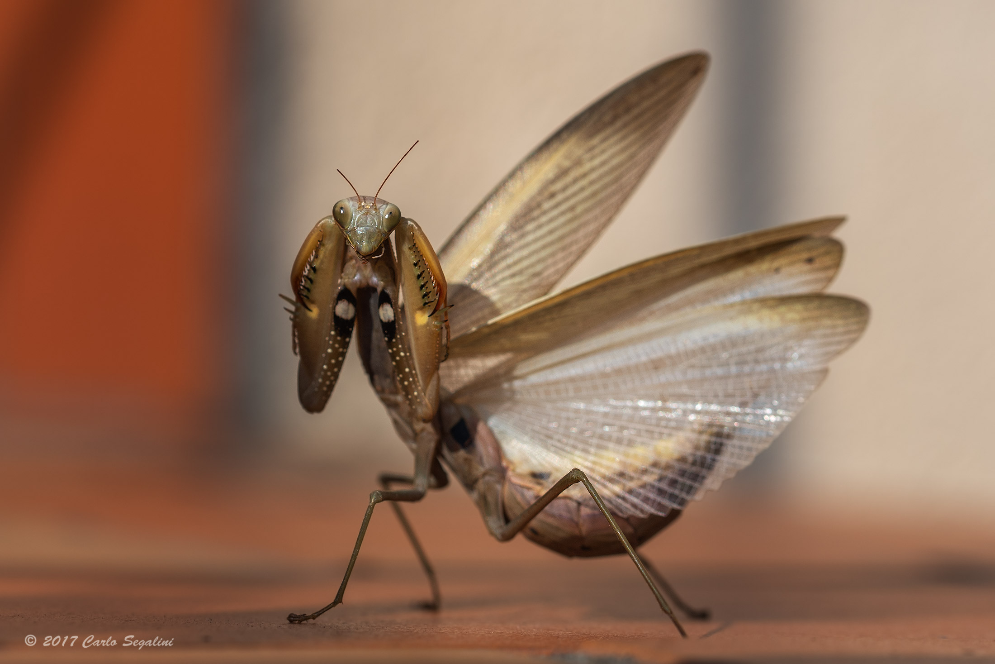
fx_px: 2902
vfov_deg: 13.0
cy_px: 332
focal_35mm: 105
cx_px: 498
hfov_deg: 19.5
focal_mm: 105
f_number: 8
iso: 125
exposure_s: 1/500
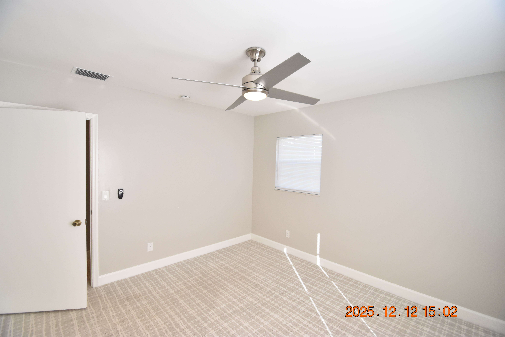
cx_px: 252
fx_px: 210
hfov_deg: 100.4
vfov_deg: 77.3
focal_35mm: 15
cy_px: 168
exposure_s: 1/250
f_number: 3.5
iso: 800
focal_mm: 10
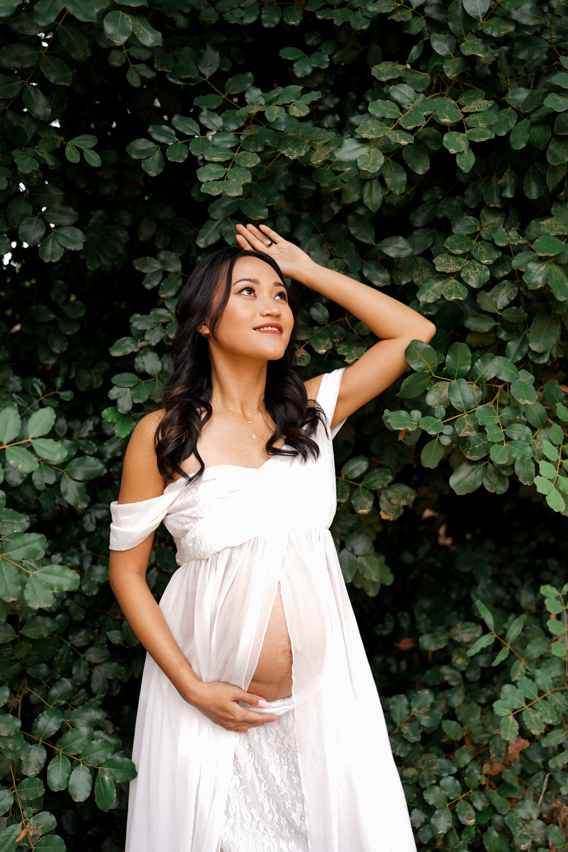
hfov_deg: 37.9
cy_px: 426
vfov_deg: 54.4
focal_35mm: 35
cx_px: 284
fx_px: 828
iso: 50
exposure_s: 1/25
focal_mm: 35
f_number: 2
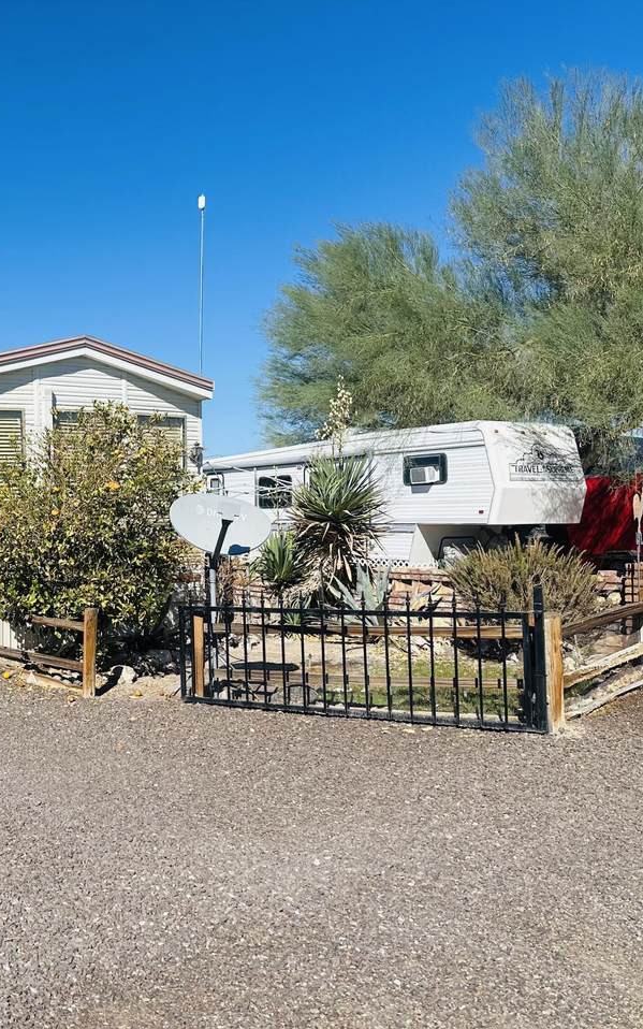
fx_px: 953
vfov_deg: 56.7
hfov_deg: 35.3
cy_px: 514
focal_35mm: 34
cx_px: 77
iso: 80
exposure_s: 1/6623
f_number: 1.78
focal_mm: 6.86
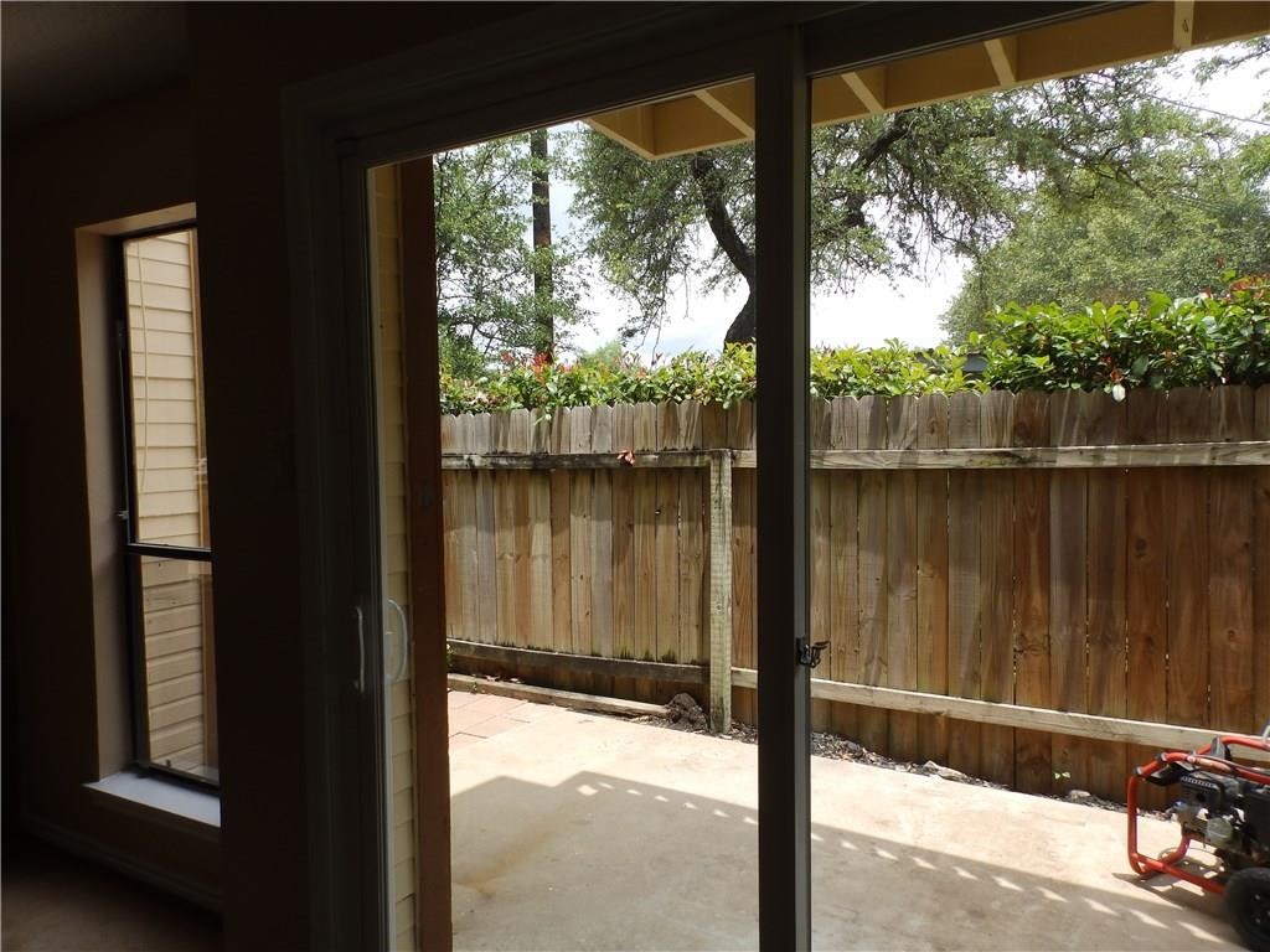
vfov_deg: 61.1
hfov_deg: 76.4
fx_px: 807
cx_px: 635
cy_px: 476
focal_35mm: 22
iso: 80
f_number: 4.5
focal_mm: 4
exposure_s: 1/250
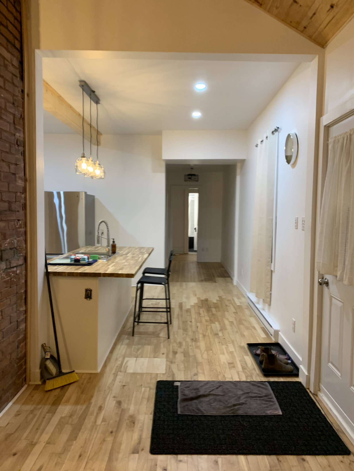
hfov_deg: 53.1
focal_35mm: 26
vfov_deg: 67.3
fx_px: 354
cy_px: 236
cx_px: 177
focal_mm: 4.25
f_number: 1.8
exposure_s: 1/40
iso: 400
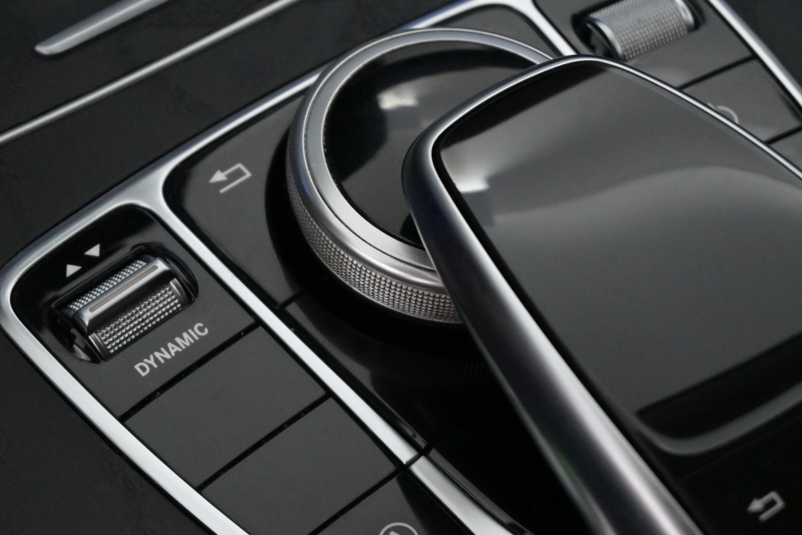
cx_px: 294
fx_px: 2138
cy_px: 331
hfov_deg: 21.2
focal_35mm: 96
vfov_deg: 14.2
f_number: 6.3
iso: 5000
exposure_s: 1/80
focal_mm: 50
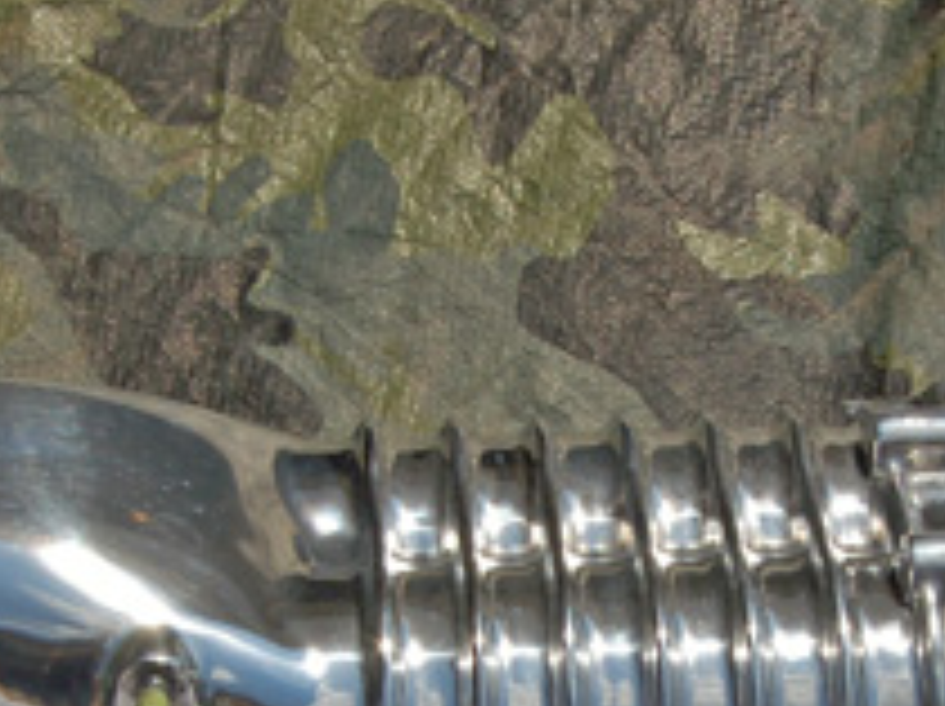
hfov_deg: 13.8
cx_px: 576
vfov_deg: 10.3
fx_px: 3899
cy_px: 679
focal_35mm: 143
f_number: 11
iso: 200
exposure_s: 1/500
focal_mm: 32
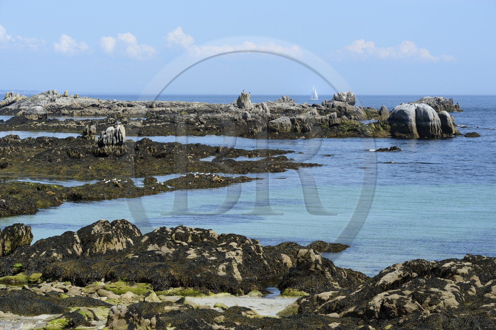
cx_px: 248
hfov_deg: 18.6
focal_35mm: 110
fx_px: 1514
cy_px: 165
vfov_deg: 12.4
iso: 200
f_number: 9
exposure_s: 1/400
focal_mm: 110
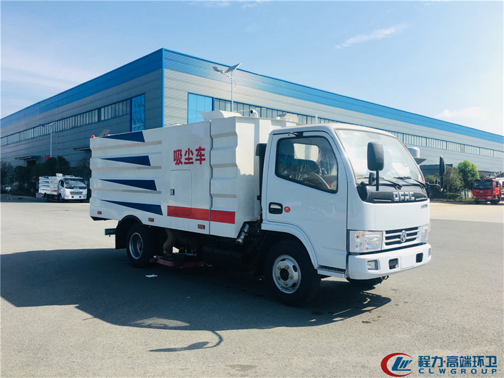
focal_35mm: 29
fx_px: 422
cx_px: 252
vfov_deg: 48.2
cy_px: 189
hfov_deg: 61.7
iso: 25
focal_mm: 4.15
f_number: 2.2
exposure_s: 1/974
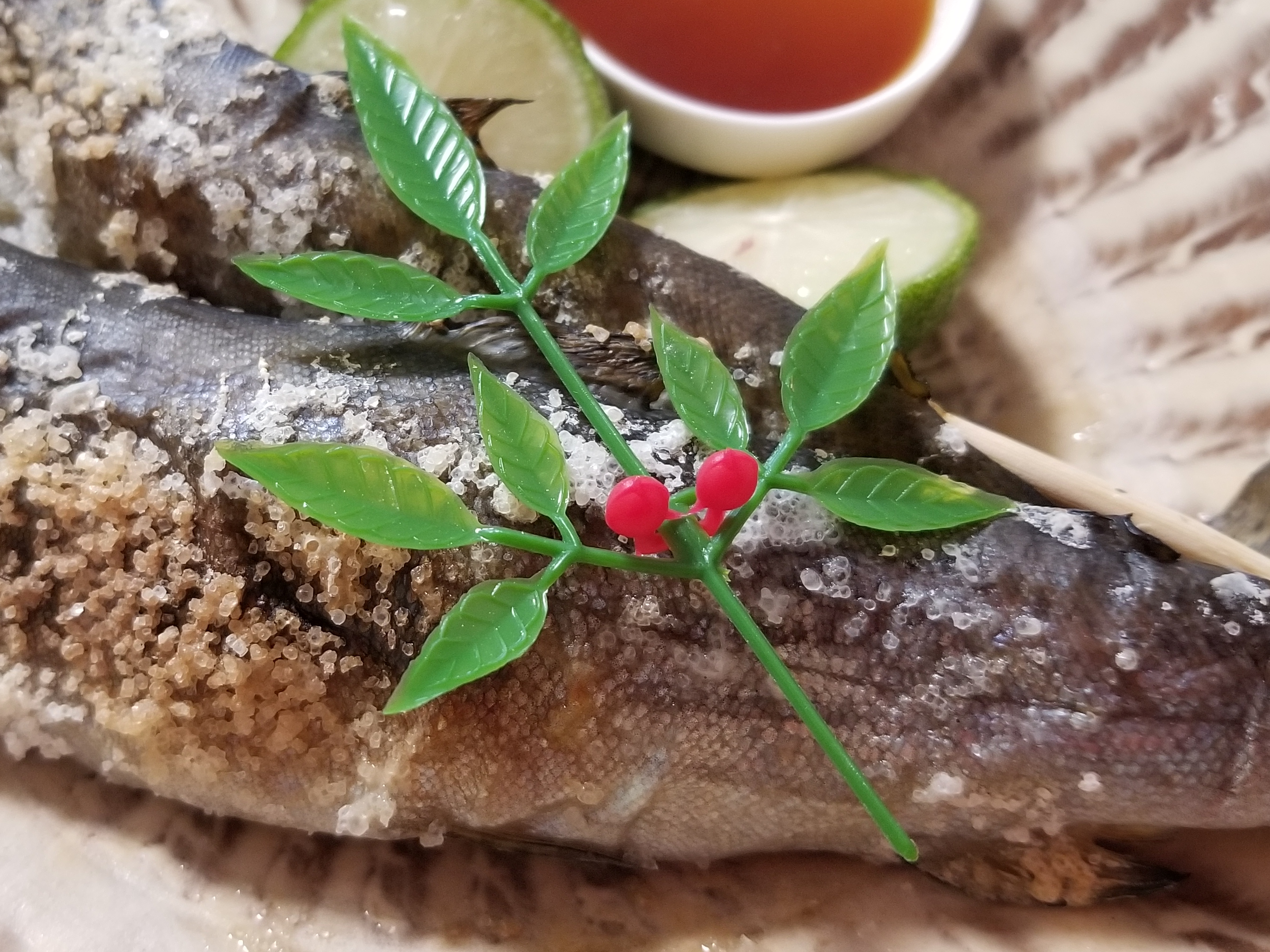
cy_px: 437
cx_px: 441
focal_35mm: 39
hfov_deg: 47.2
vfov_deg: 36.8
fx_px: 1431
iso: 250
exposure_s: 1/30
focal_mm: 4.25
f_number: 1.7
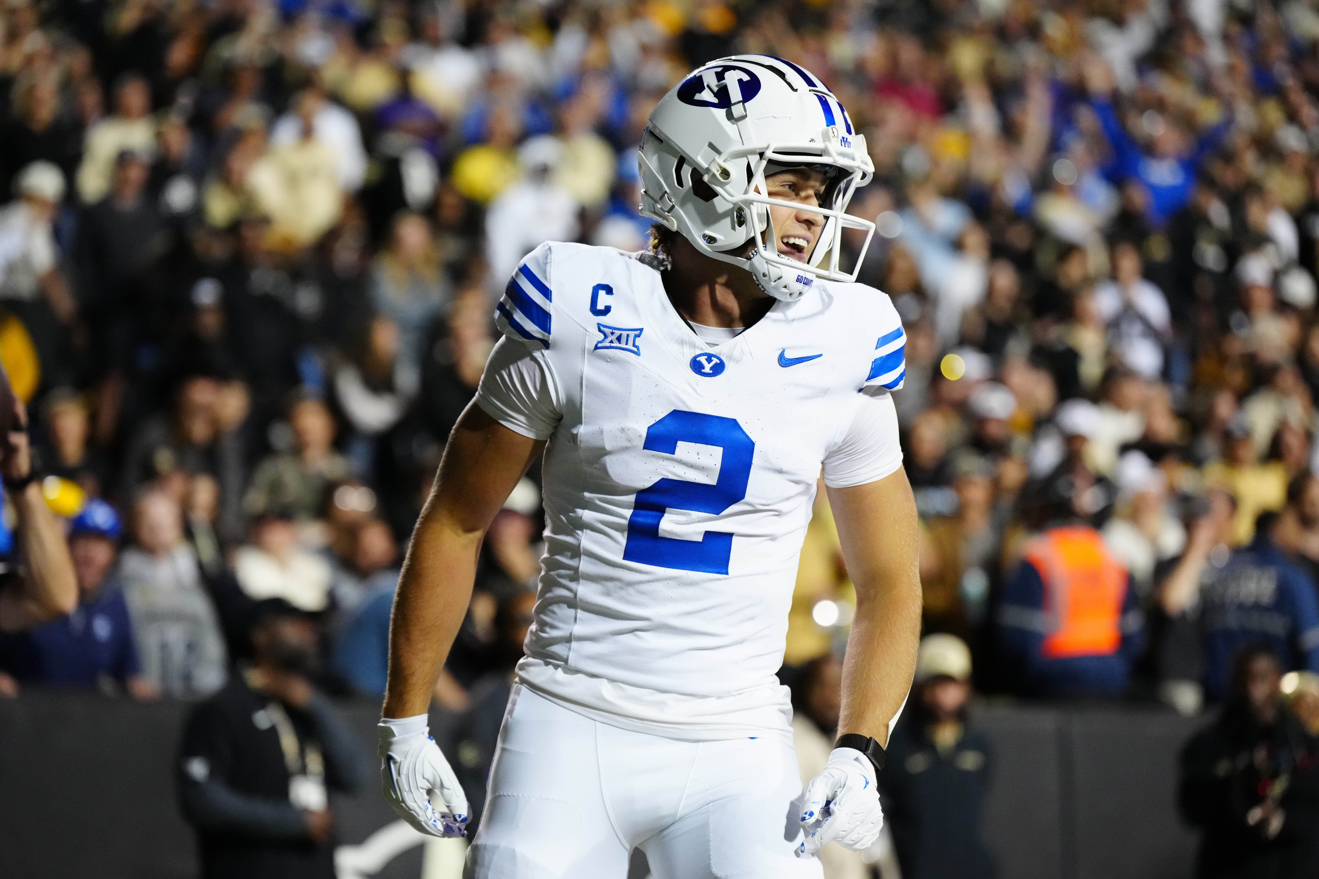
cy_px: 440
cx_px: 660
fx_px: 4909
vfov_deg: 10.2
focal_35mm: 134
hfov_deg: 15.3
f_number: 2.8
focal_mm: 134
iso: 6400
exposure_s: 1/2000
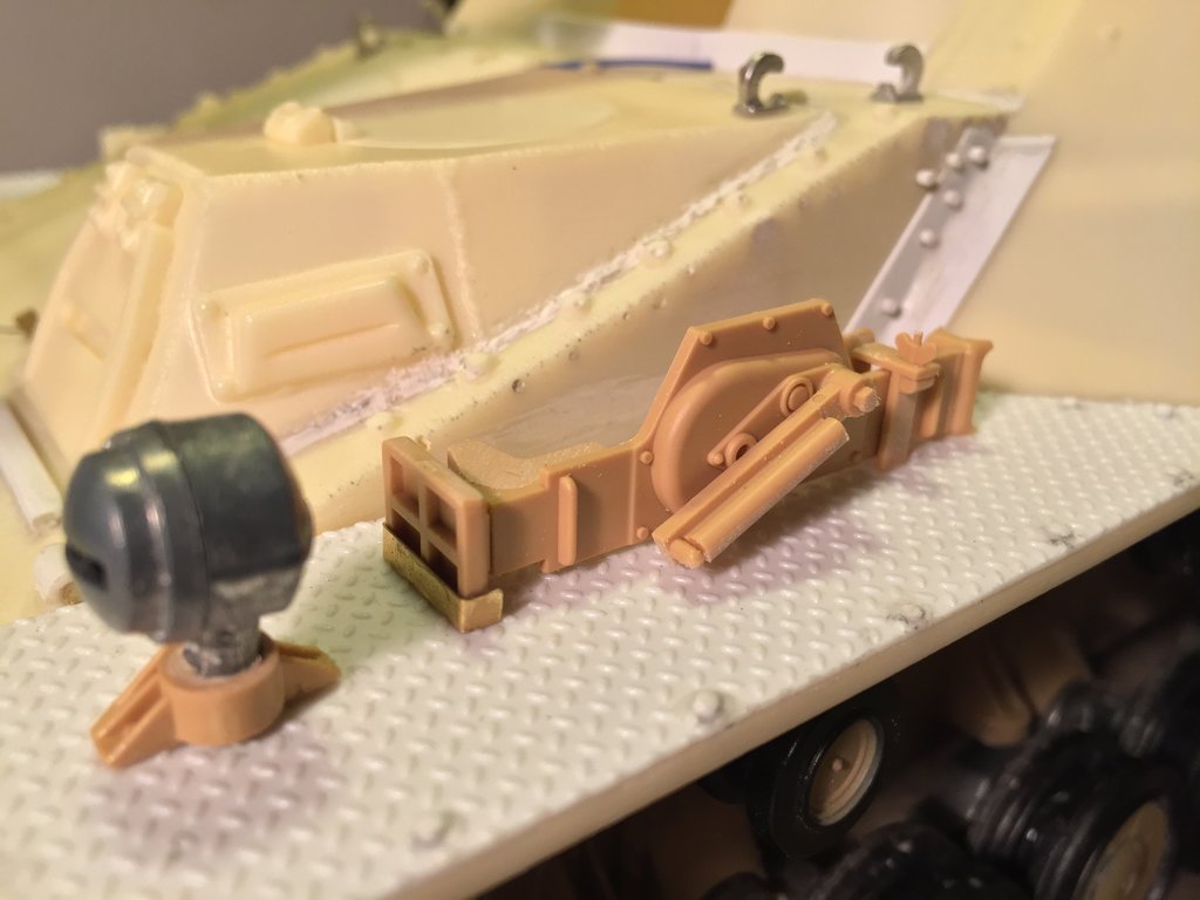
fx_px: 1005
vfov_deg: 48.2
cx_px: 600
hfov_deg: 61.7
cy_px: 450
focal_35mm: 29
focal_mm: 4.15
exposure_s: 1/30
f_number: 2.2
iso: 80
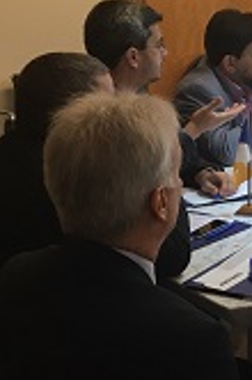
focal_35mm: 91
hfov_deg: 13.4
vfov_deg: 22.2
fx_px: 959
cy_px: 97
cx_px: 456
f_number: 2.2
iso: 64
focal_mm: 4.15
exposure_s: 1/30
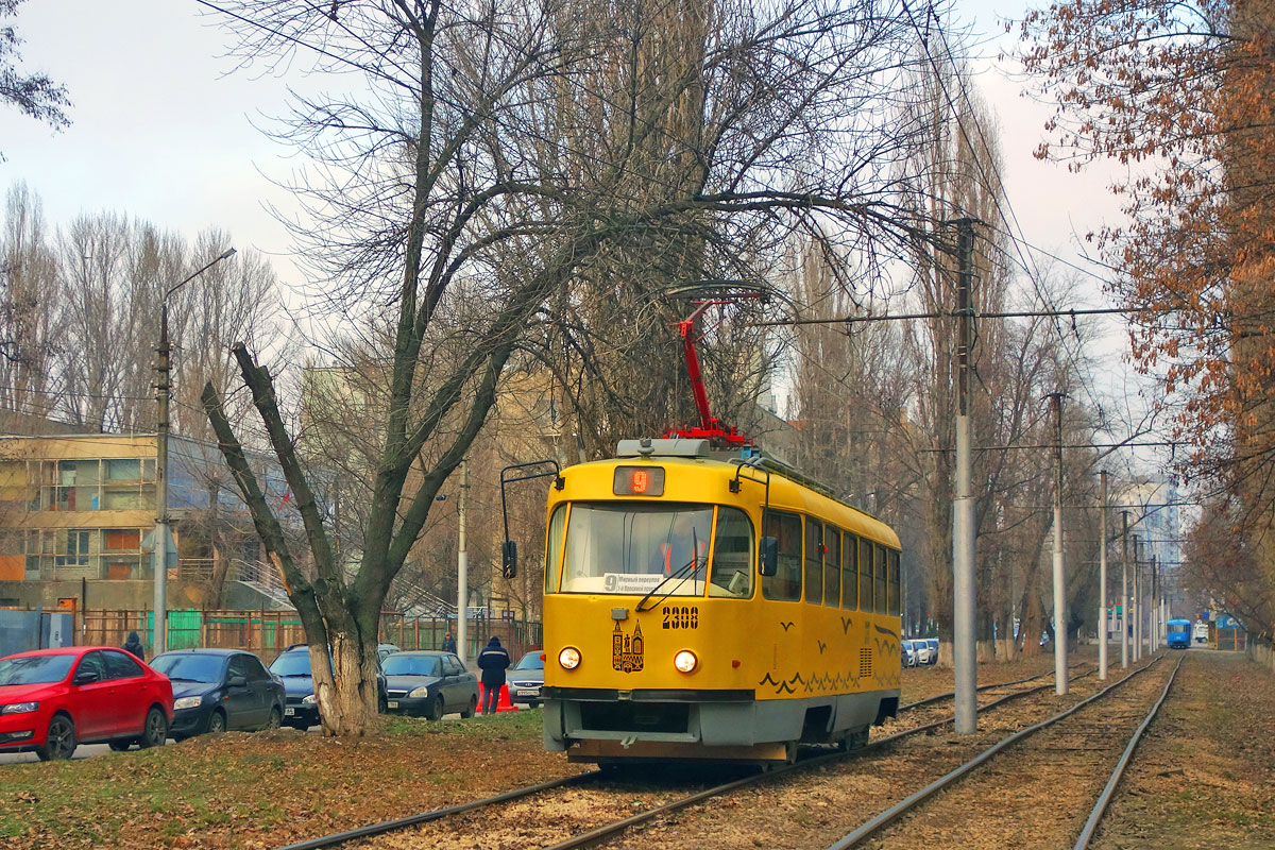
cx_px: 638
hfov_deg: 39.6
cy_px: 425
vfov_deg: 27.0
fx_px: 1771
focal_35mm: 50
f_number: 3.2
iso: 200
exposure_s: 1/500
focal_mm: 18.66
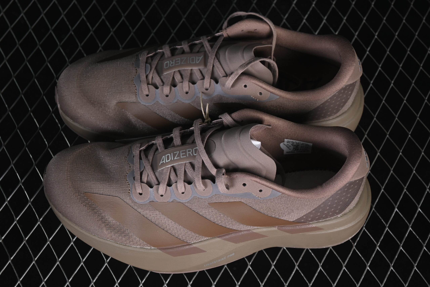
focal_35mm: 75
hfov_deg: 27.0
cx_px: 215
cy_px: 144
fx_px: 896
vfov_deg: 18.2
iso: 160
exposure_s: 1/60
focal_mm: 50
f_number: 6.3
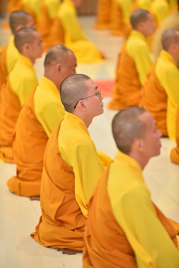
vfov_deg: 13.3
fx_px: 1157
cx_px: 90
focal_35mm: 155
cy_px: 134
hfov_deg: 8.8
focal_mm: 155
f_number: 2.8
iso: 800
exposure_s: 1/100
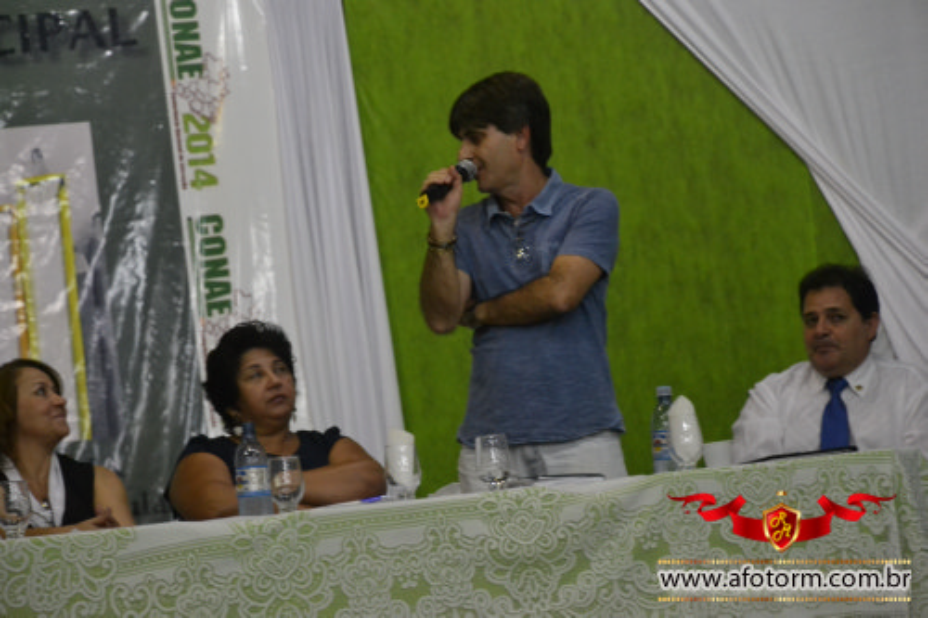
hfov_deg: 14.4
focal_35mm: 142
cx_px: 464
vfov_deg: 9.6
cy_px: 309
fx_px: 3672
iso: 3200
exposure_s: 1/40
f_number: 5.6
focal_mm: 95
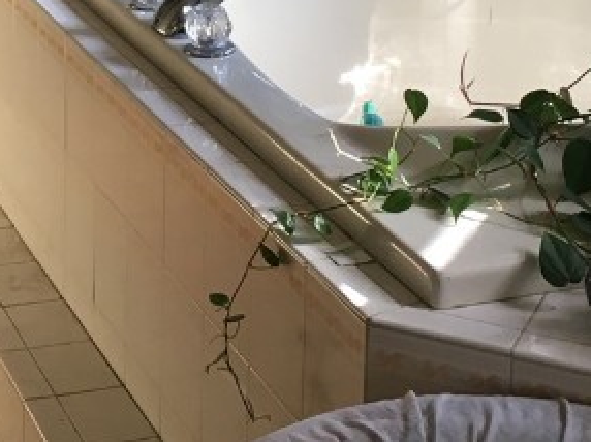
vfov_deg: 13.7
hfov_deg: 18.7
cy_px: -116
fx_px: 1774
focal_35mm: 104
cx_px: 87
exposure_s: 1/30
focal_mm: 4.15
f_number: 2.2
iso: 50
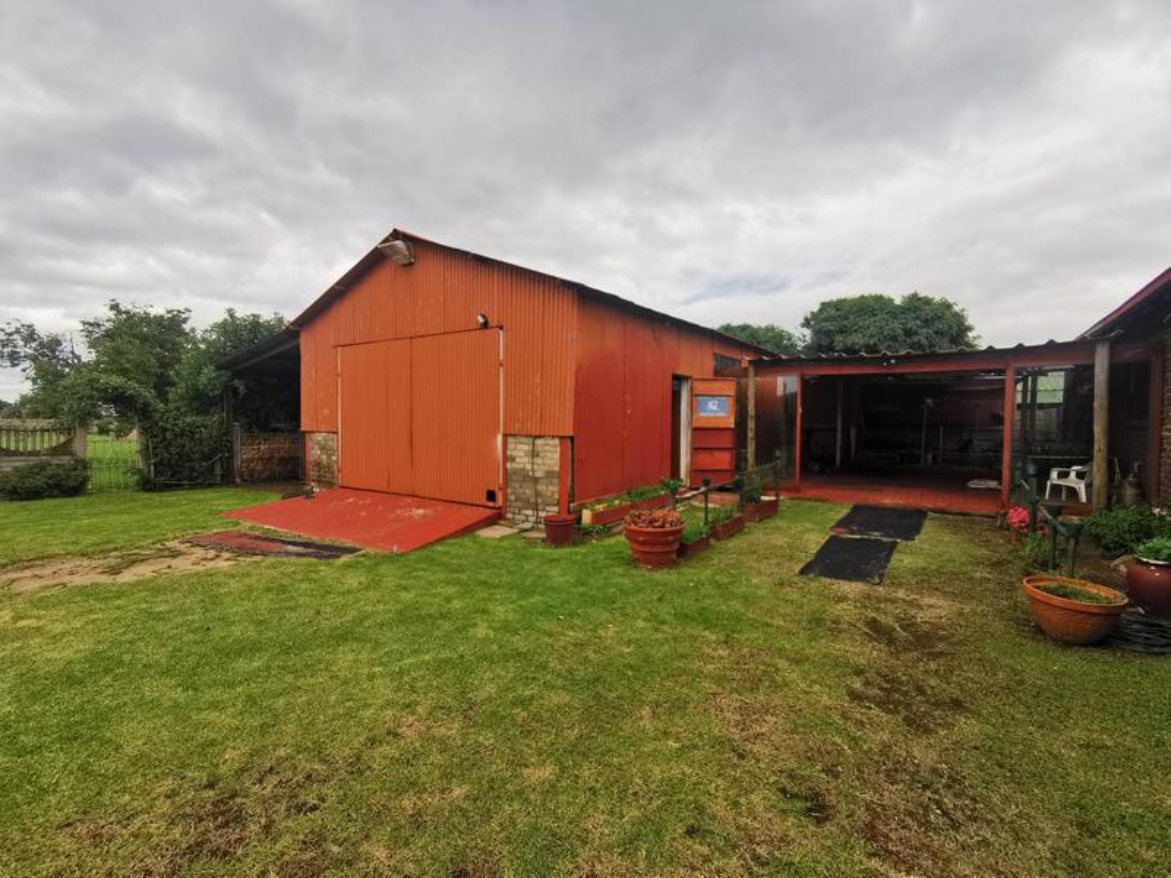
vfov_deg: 78.1
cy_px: 439
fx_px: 541
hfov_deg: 94.5
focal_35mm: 16
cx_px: 586
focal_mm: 2.35
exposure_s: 1/578
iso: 50
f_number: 2.2
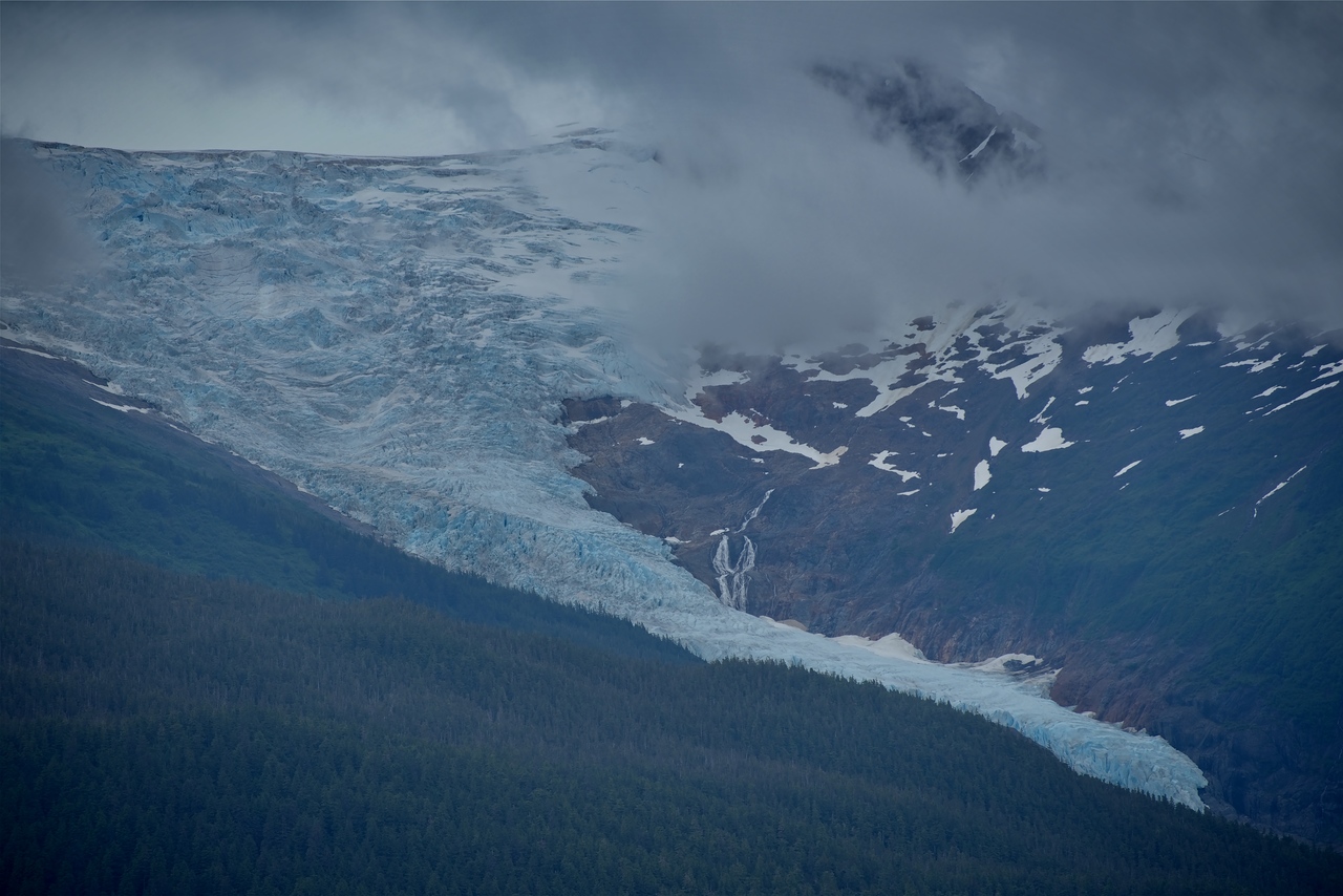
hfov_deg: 9.4
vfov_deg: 6.2
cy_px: 448
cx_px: 672
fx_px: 8209
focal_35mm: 220
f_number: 7.1
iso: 100
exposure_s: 1/500
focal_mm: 220
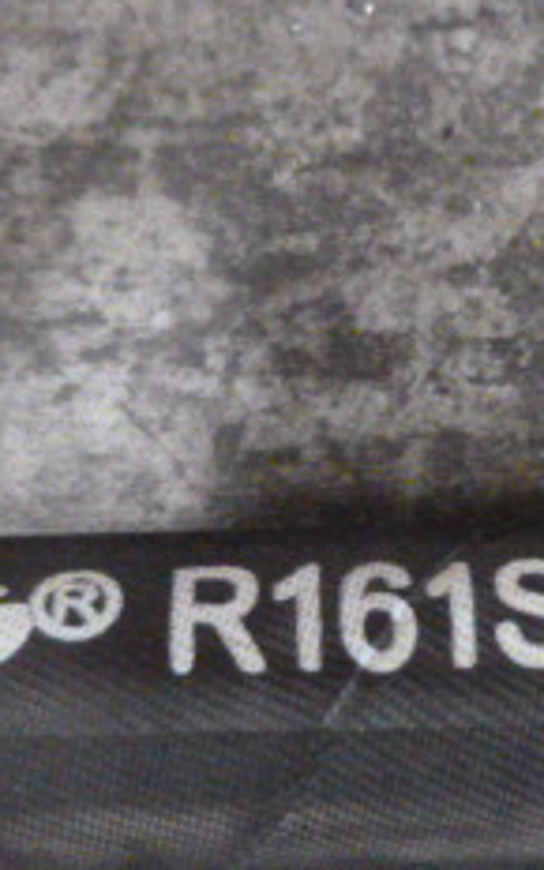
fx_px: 1732
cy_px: 608
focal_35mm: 73
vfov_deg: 28.0
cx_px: 435
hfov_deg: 17.7
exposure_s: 1/6
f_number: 3.1
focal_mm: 4.5
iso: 1600
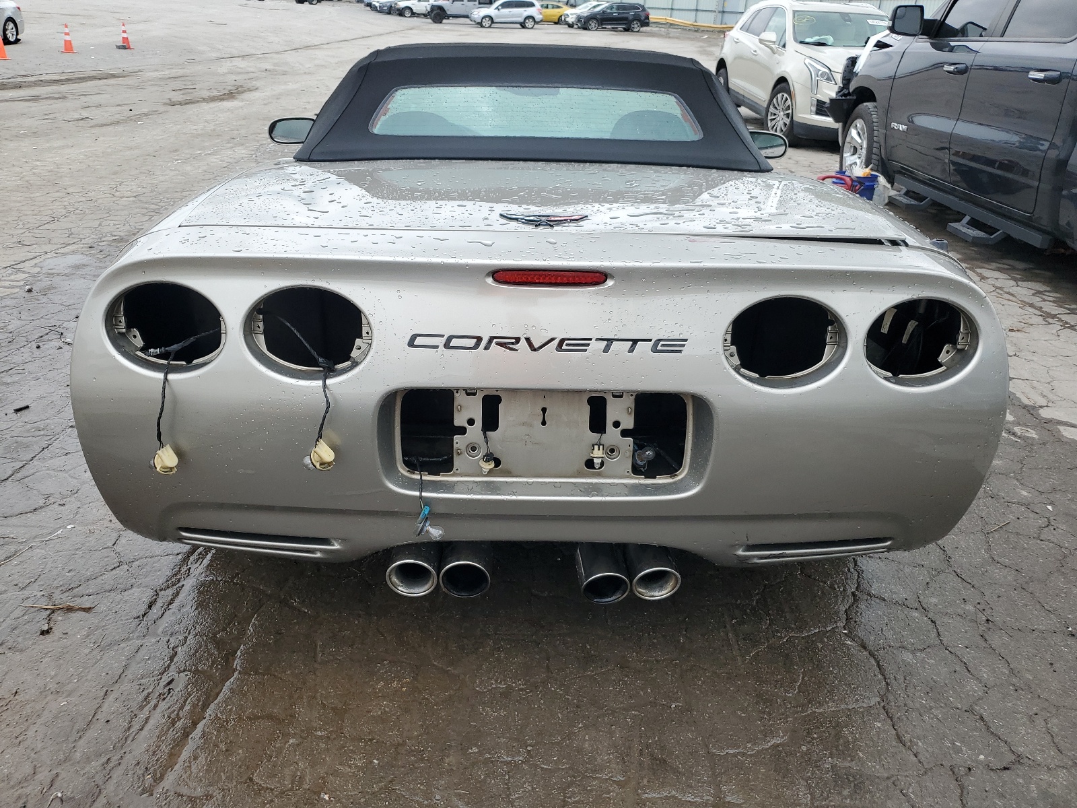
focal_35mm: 26
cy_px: 404
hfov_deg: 67.3
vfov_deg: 53.1
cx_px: 538
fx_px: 809
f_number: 1.5
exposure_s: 1/1111
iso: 50
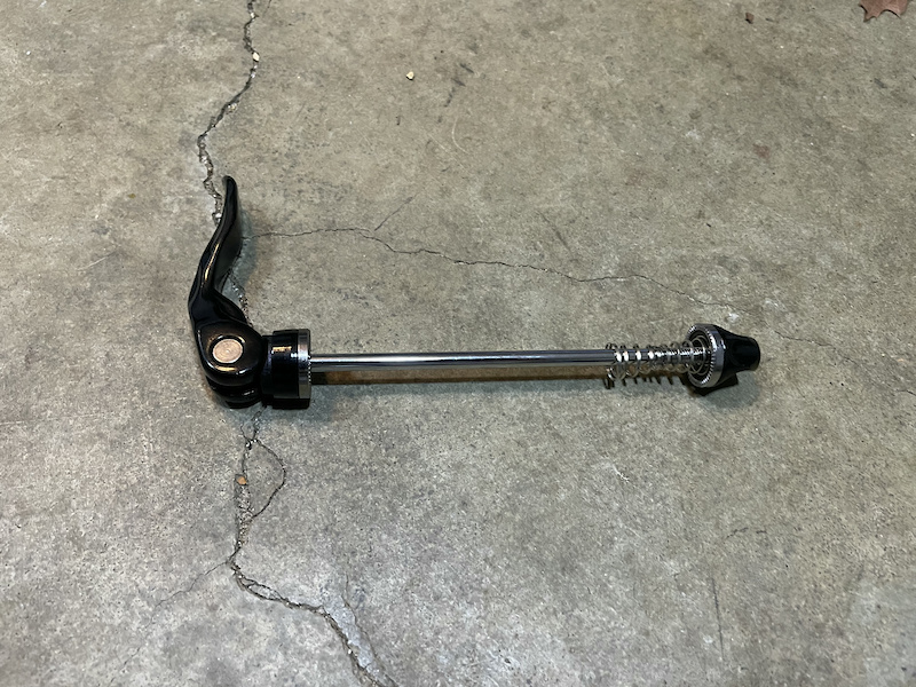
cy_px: 344
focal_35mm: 26
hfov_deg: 67.3
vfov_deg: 53.1
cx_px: 458
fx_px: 688
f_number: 1.6
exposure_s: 1/60
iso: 400
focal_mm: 4.2
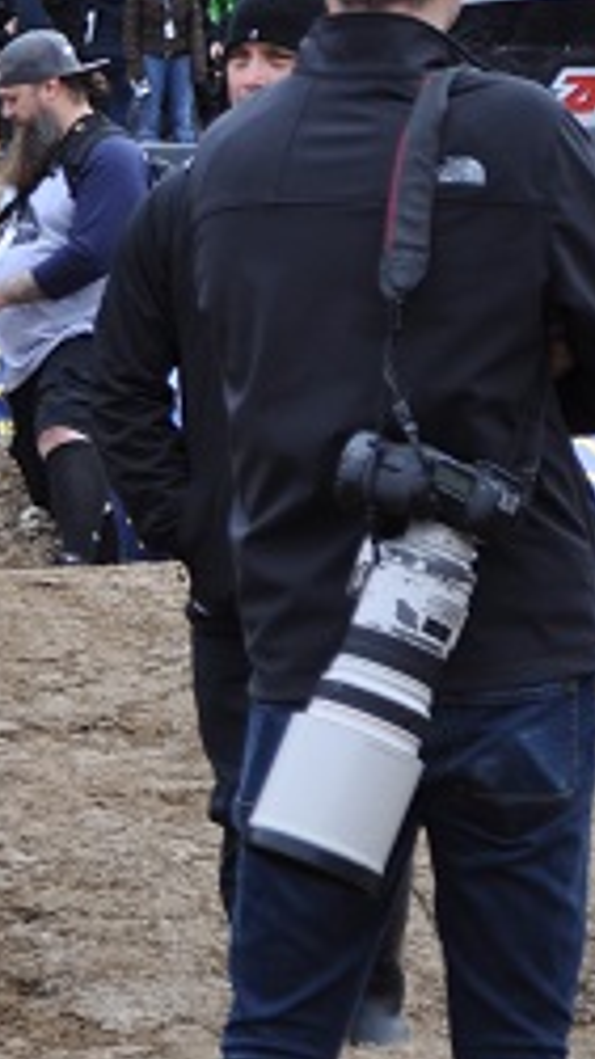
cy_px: 409
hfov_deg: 4.0
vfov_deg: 7.3
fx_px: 8277
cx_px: -949
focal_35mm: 295
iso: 200
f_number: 5.6
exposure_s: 1/125
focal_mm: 55
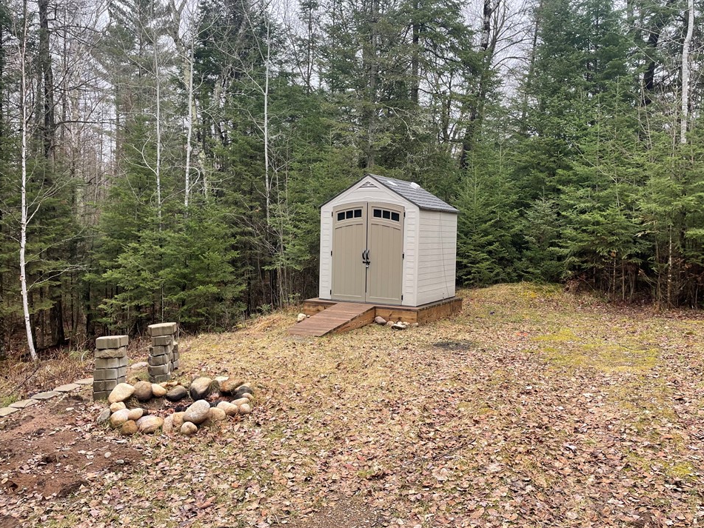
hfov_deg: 63.4
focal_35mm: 28
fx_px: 569
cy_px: 260
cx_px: 378
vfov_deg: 49.7
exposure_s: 1/353
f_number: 1.6
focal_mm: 4.2
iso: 32
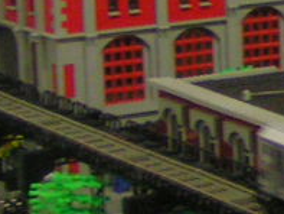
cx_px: 593
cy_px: -17
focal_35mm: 247
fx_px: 2028
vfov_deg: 6.0
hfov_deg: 7.6
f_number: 2.8
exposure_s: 1/15
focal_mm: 5.8
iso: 200
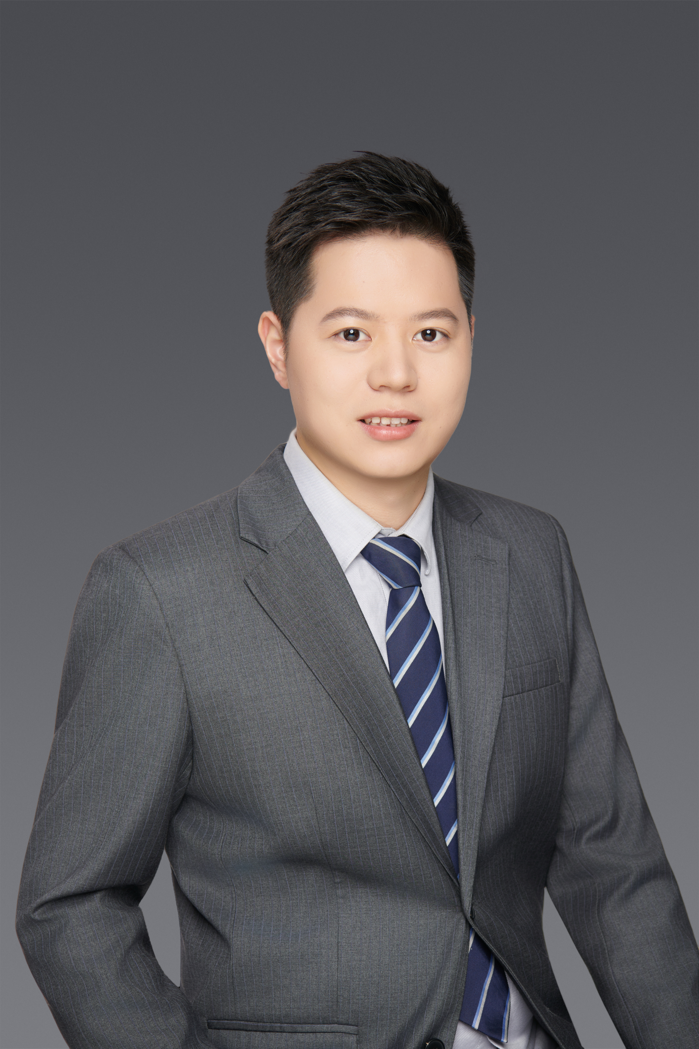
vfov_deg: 32.4
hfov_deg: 21.9
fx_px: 1806
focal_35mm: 62
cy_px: 524
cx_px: 350
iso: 160
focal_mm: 62
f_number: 7.1
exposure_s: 1/125
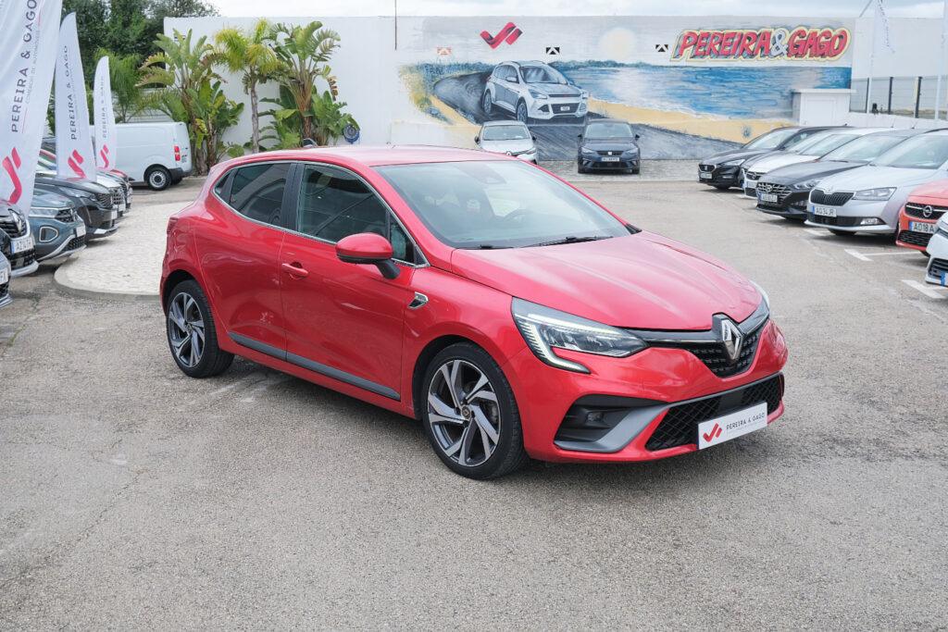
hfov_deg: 53.1
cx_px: 474
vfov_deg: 36.9
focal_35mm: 36
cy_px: 316
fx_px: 948
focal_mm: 24.2
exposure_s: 1/180
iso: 400
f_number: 9
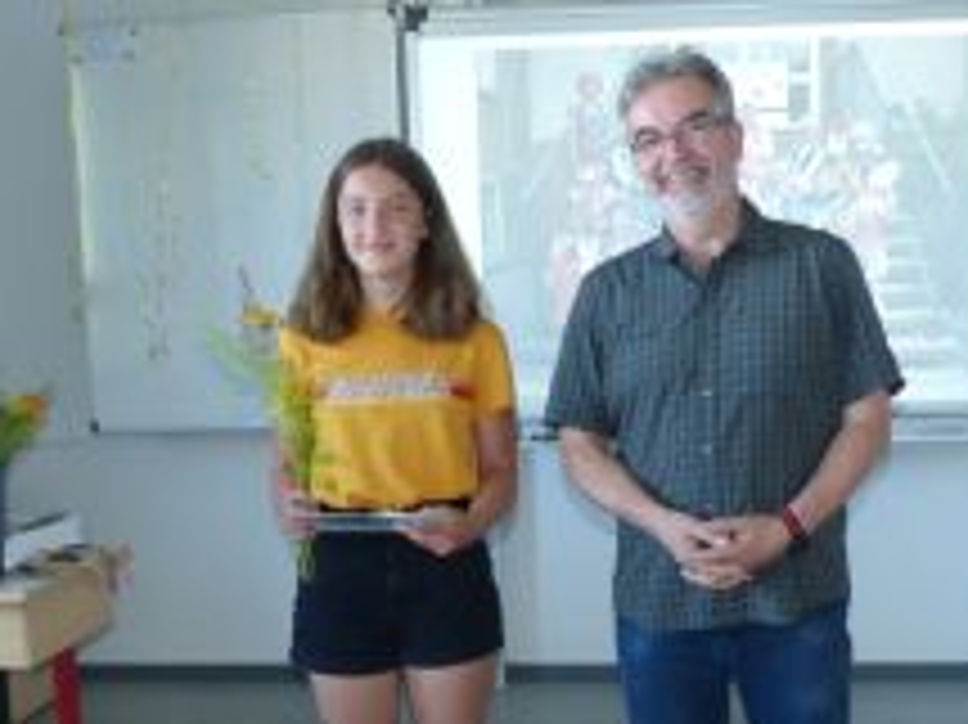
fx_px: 1509
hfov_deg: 35.4
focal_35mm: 54
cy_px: 567
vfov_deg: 26.6
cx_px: 603
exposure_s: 1/60
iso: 400
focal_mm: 5.3
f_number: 2.8
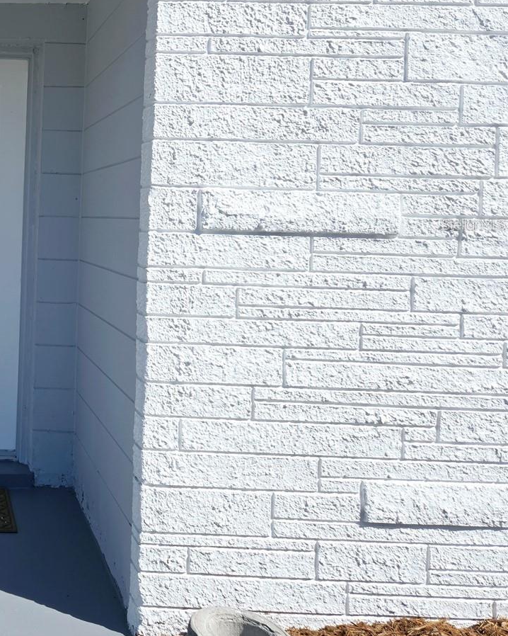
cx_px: -57
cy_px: 224
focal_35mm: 40
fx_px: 752
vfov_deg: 45.3
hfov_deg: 32.6
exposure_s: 1/2671
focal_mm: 5.4
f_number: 1.8
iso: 25
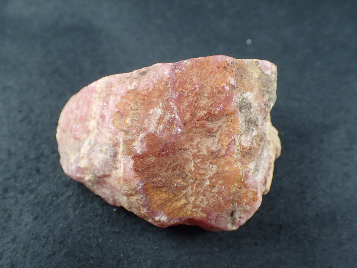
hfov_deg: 49.0
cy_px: 134
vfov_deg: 37.7
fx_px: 392
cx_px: 178
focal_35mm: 38
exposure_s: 1/160
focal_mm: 6.86
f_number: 2.7
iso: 200
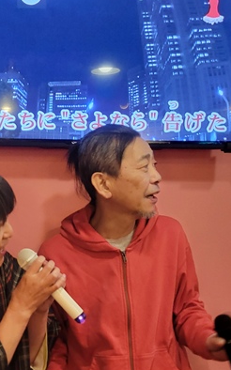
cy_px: 262
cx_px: 34
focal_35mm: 56
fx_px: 564
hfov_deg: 22.7
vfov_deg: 35.7
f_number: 1.8
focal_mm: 5.4
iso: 320
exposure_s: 1/40
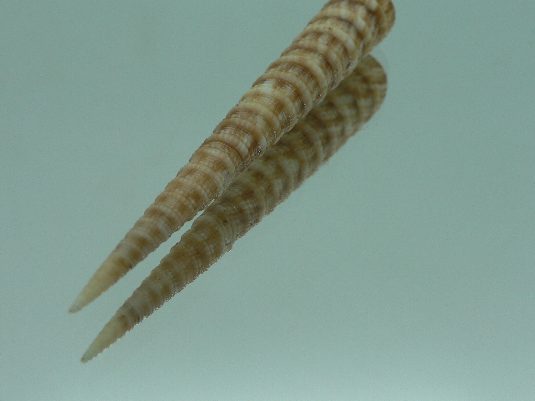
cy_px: 159
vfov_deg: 32.1
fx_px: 695
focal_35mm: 45
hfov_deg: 42.1
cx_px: 280
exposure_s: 1/80
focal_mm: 4.6
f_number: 2.8
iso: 80
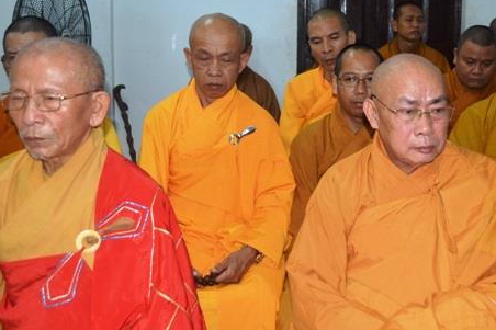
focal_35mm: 51
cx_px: 309
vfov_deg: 26.3
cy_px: 106
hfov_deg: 38.7
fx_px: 702
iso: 1100
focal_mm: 24
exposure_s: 1/60
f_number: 4
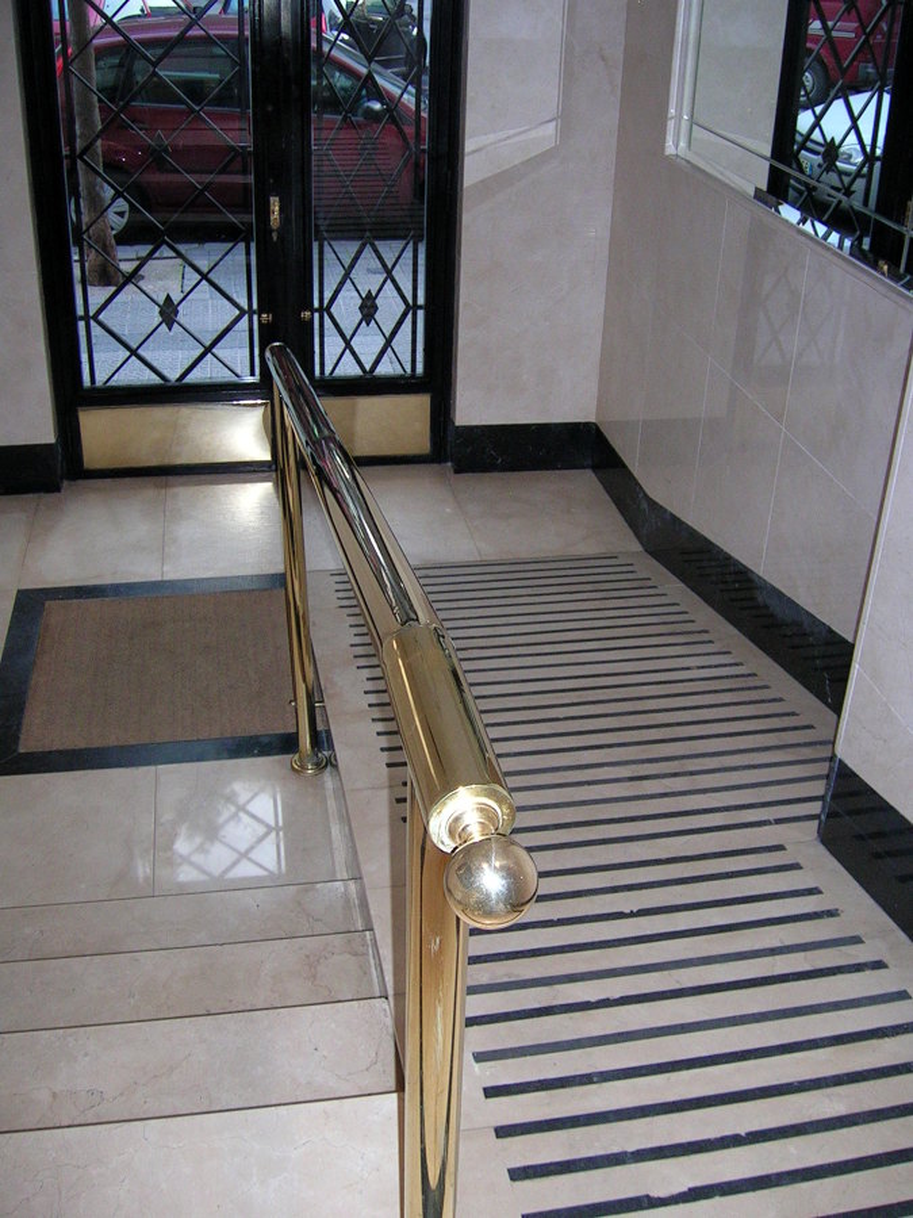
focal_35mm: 35
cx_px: 456
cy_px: 609
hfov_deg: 40.7
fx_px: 1231
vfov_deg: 52.6
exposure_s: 1/60.1
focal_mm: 5.4
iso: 136
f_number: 2.8
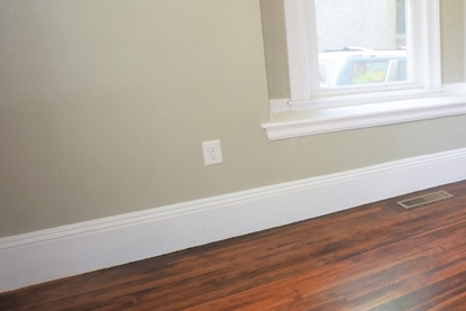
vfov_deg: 35.7
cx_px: 540
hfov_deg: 39.6
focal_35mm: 37
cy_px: 108
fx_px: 479
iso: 800
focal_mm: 10
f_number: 4.5
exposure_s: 1/80
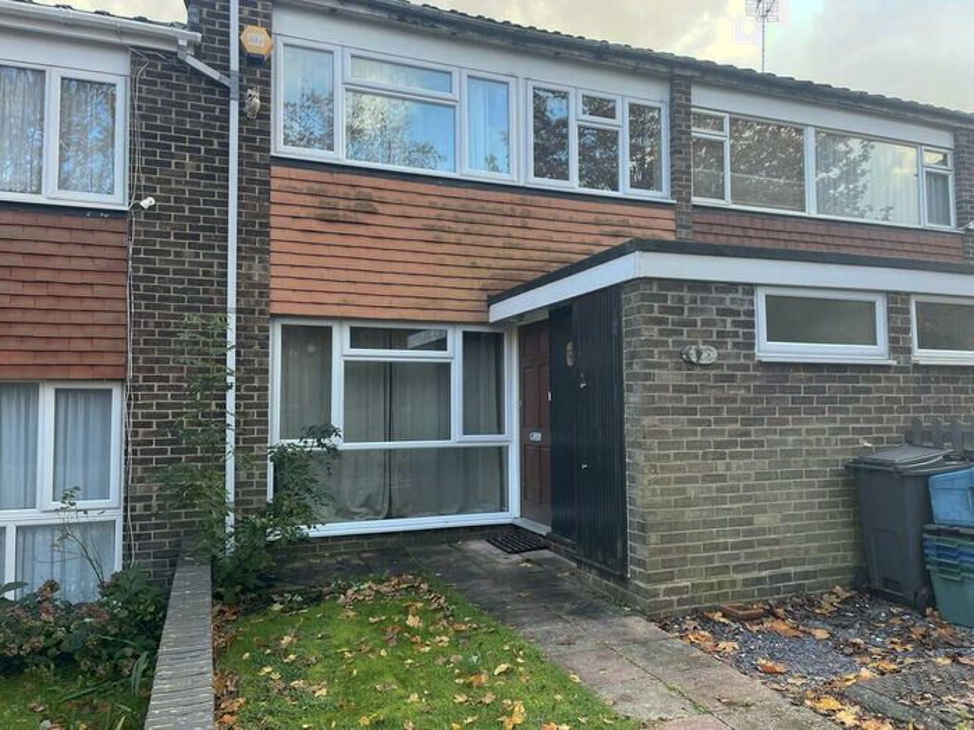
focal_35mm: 26
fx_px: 732
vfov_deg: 53.1
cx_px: 487
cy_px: 365
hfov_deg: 67.3
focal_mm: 4.2
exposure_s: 1/124
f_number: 1.6
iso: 32
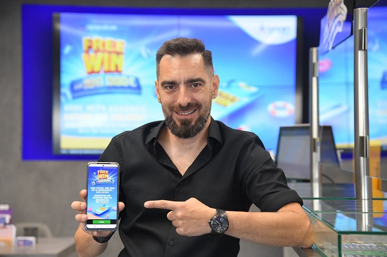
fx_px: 913
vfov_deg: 16.1
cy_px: 128
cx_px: 194
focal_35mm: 85
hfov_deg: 23.9
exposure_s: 1/400
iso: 3200
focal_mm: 85
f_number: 5
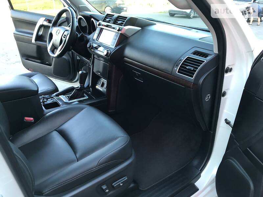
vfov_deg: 49.7
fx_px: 213
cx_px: 132
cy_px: 98
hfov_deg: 63.4
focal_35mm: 28
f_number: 1.8
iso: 32
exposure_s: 1/50
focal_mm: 4
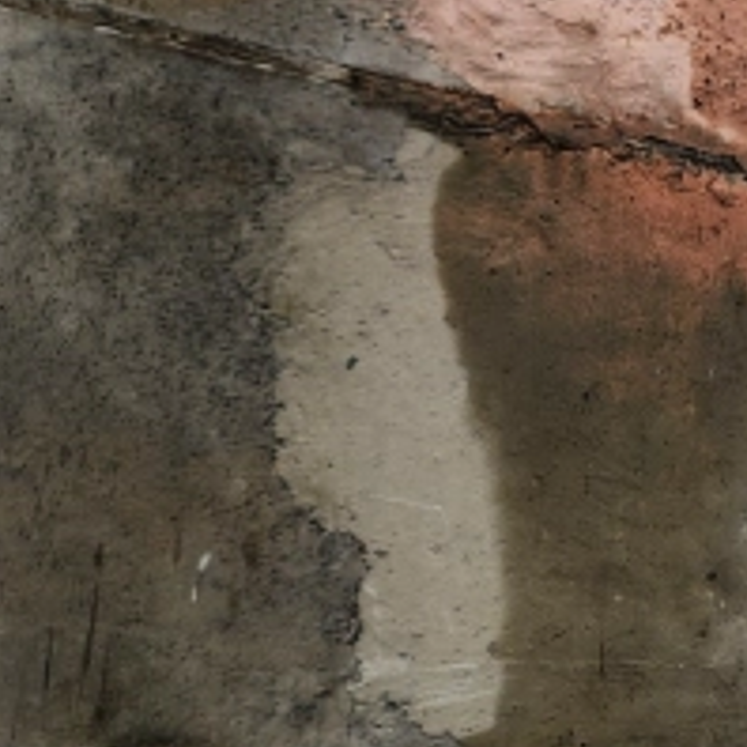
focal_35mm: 129
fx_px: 3149
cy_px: 315
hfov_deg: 10.4
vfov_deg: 13.5
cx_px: 2120
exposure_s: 1/1008
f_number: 1.8
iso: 20
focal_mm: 5.4
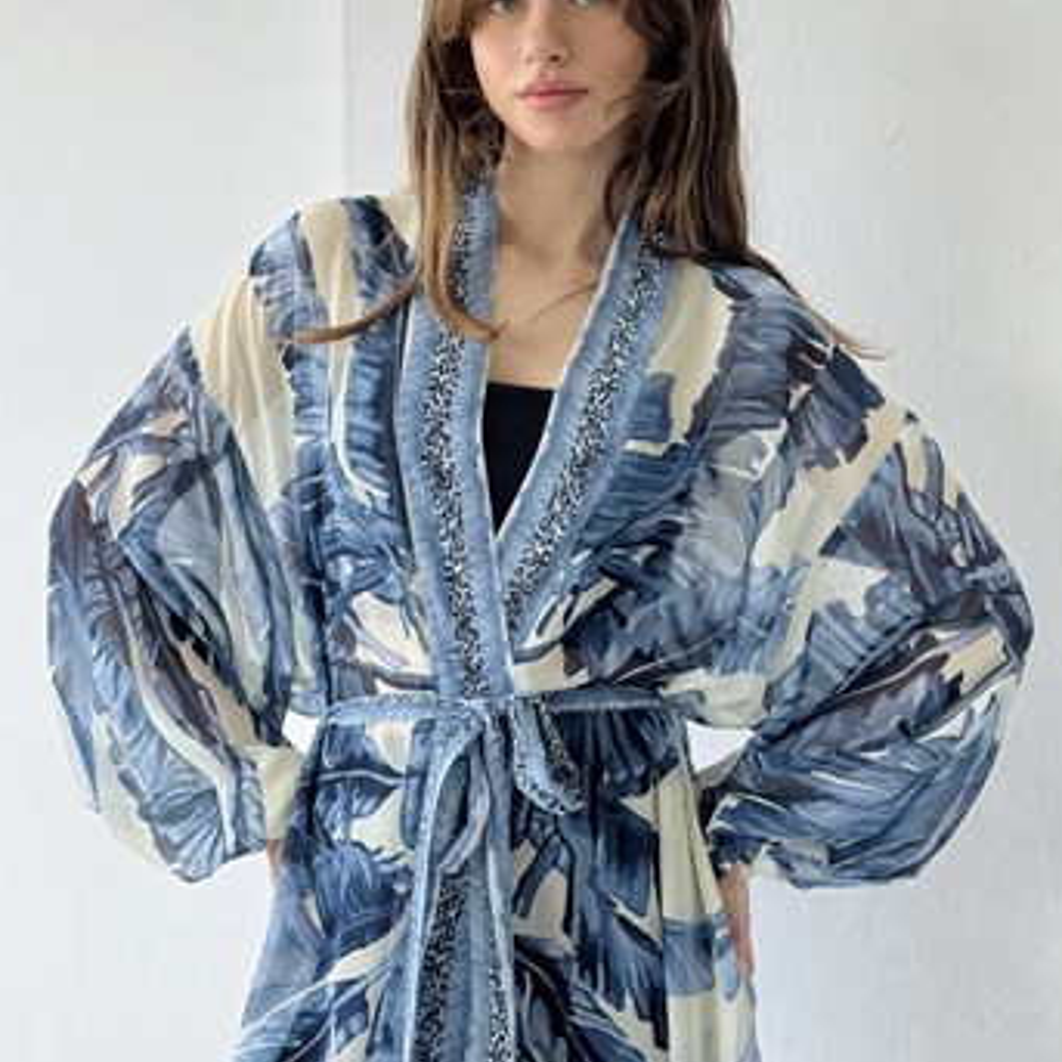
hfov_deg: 26.1
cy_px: 376
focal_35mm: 66
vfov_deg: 26.0
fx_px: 2291
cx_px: 539
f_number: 1.78
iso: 64
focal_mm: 6.76
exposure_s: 1/227
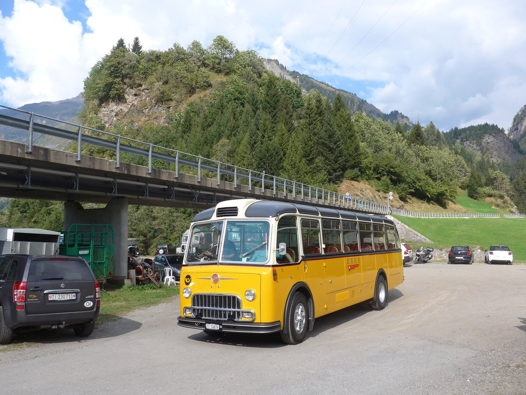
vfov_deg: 48.2
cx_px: 263
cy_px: 198
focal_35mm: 29
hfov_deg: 61.7
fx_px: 441
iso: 80
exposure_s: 1/1000
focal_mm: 6
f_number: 2.8
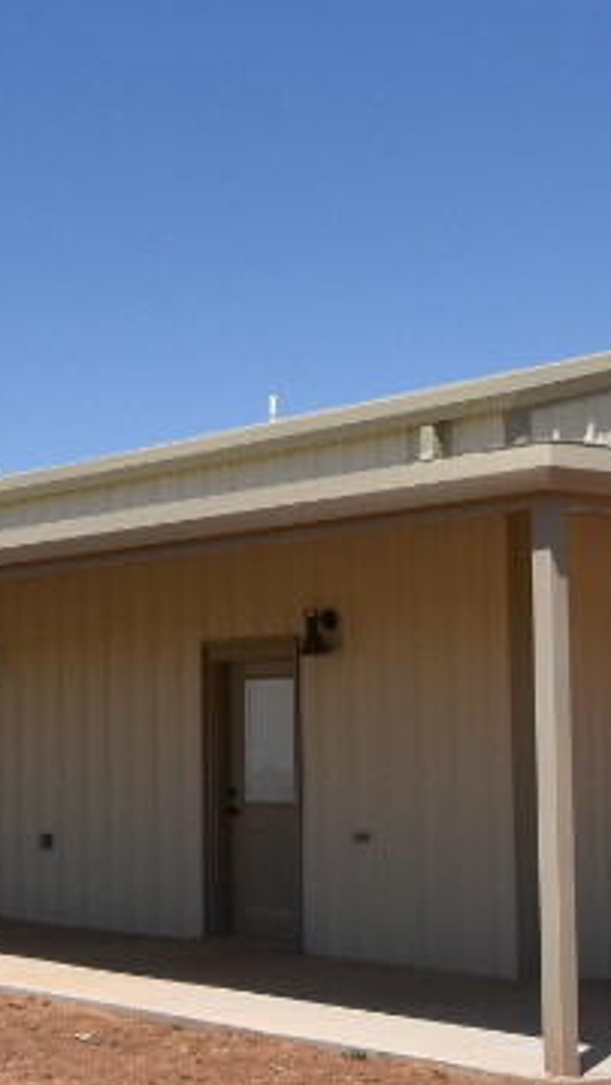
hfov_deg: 15.7
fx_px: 2044
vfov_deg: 29.7
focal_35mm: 71
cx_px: -281
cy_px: 556
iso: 200
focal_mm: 10
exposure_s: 1/500
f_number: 11
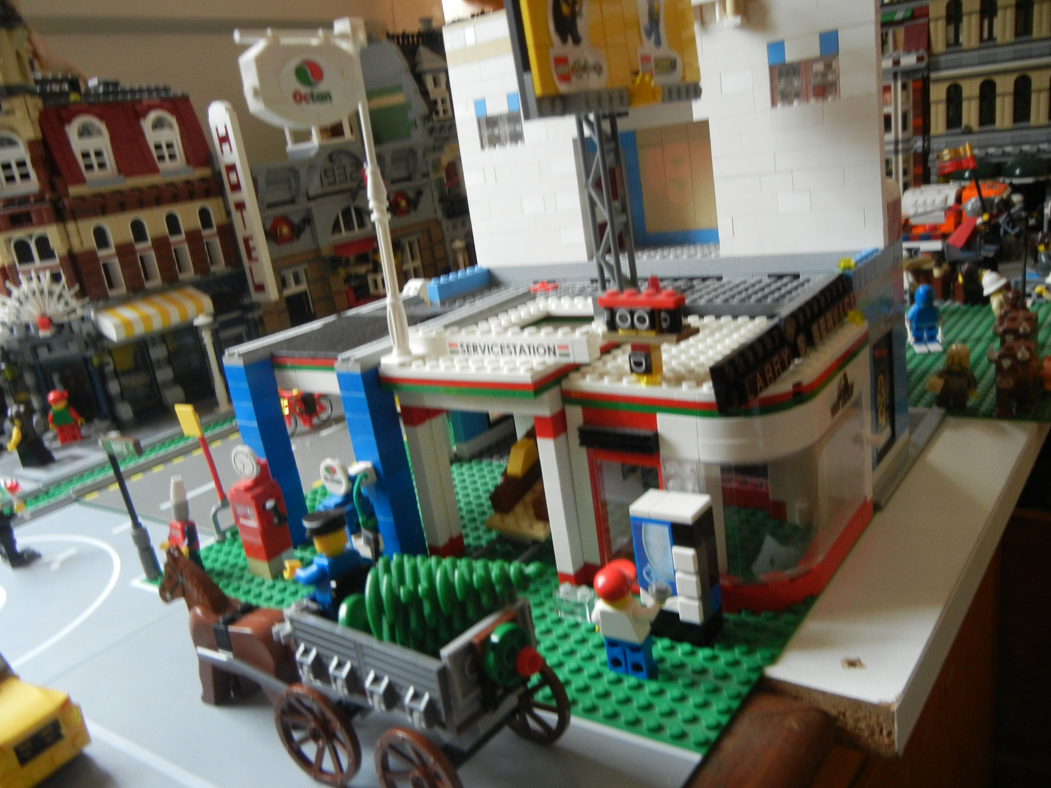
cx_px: 526
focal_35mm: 30
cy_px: 394
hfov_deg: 60.0
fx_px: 911
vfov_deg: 46.8
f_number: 3.5
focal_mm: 5.4
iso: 400
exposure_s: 1/15.3
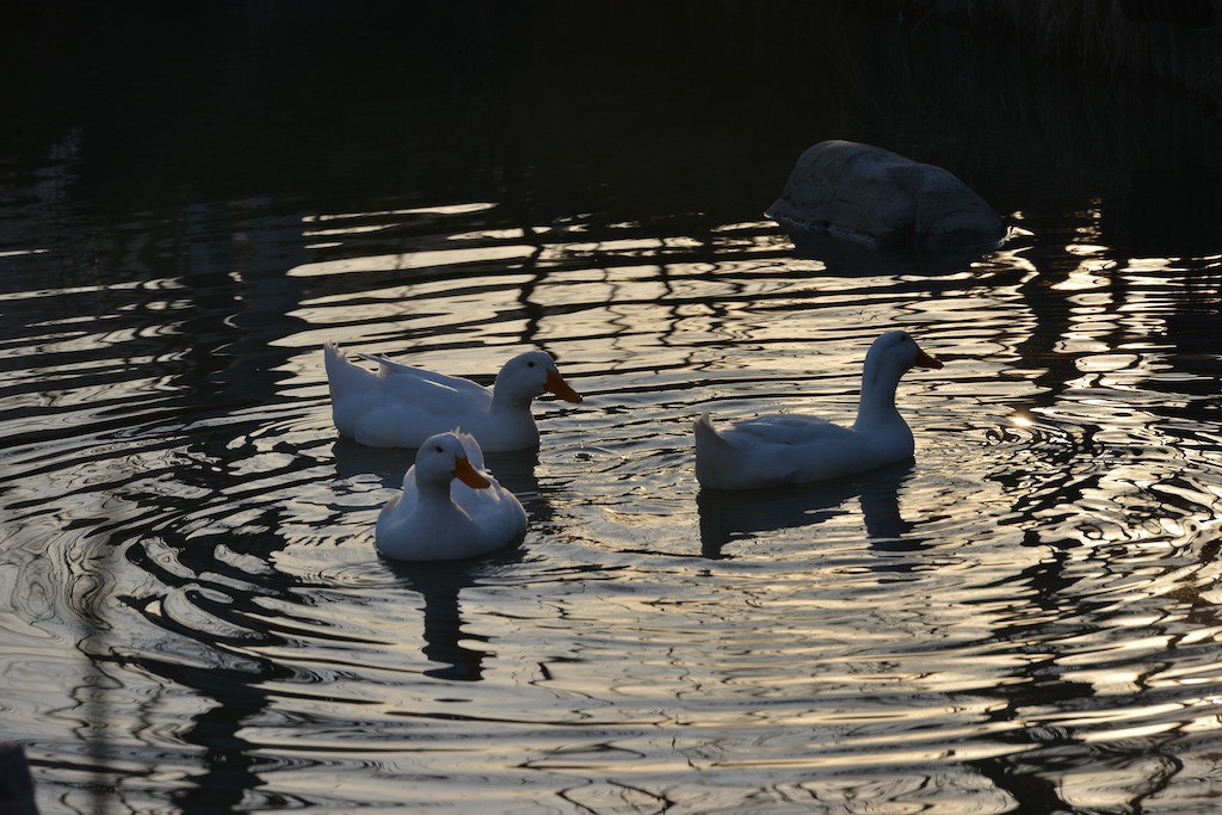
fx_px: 6789
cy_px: 408
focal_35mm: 200
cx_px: 611
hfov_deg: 10.3
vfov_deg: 6.9
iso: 200
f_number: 9
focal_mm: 200
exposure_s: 1/500
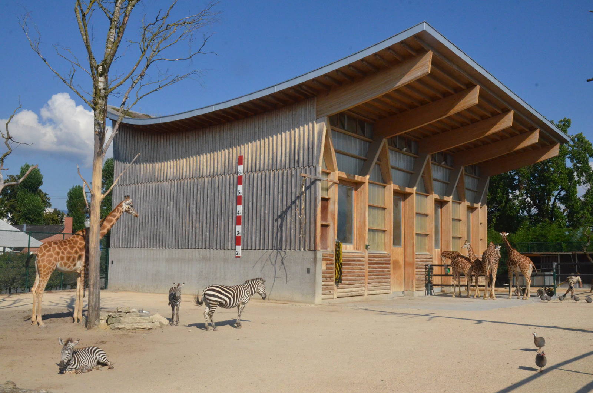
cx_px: 296
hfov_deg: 53.2
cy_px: 196
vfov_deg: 36.7
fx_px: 592
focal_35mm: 36
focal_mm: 24
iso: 2500
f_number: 18
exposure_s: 1/1250
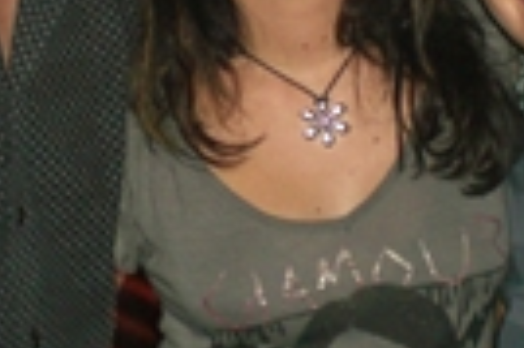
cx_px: 203
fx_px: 1497
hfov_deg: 19.8
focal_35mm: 103
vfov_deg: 13.1
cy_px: 31
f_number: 3.1
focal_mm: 6.3
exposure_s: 1/30
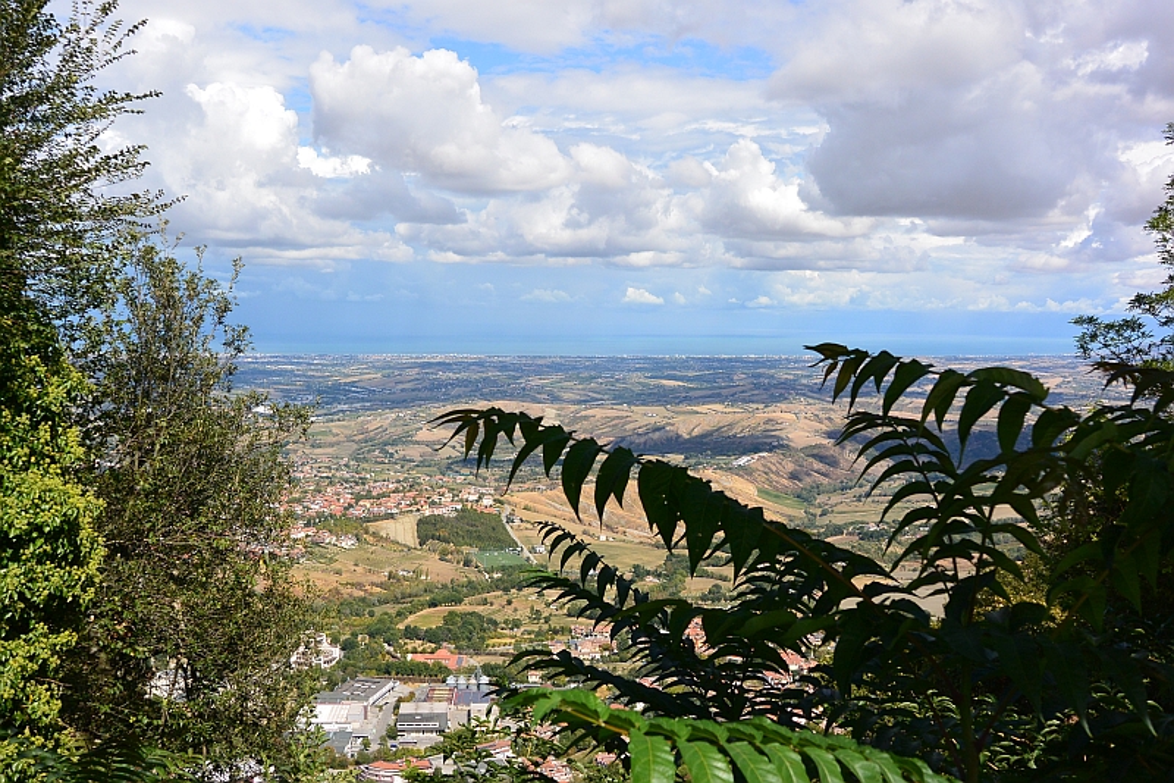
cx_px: 587
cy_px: 392
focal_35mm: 37
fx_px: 1206
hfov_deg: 51.9
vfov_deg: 35.9
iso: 160
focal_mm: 14
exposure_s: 1/1250
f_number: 5
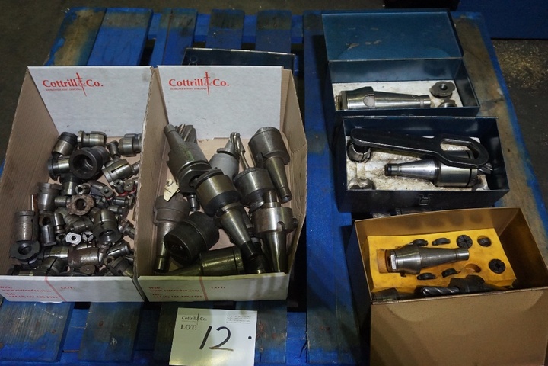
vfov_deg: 40.0
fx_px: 502
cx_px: 274
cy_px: 183
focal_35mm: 33
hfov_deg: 57.2
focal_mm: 22
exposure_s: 1/160
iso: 2500
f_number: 4
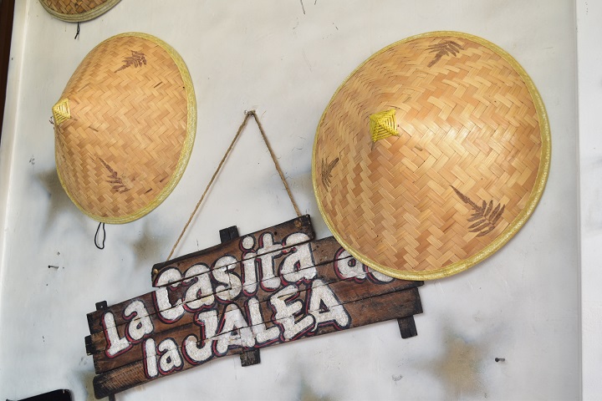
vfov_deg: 28.9
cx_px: 301
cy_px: 200
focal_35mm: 46
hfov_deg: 42.3
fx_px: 778
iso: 100
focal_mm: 31
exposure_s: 1/40
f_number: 6.3
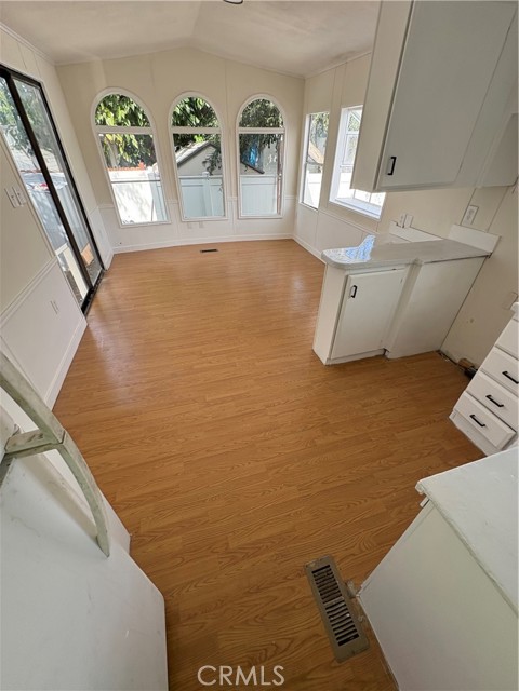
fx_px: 280
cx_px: 260
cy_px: 346
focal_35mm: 14
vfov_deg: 102.1
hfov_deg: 85.7
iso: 64
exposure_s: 1/138
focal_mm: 2.22
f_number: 2.2
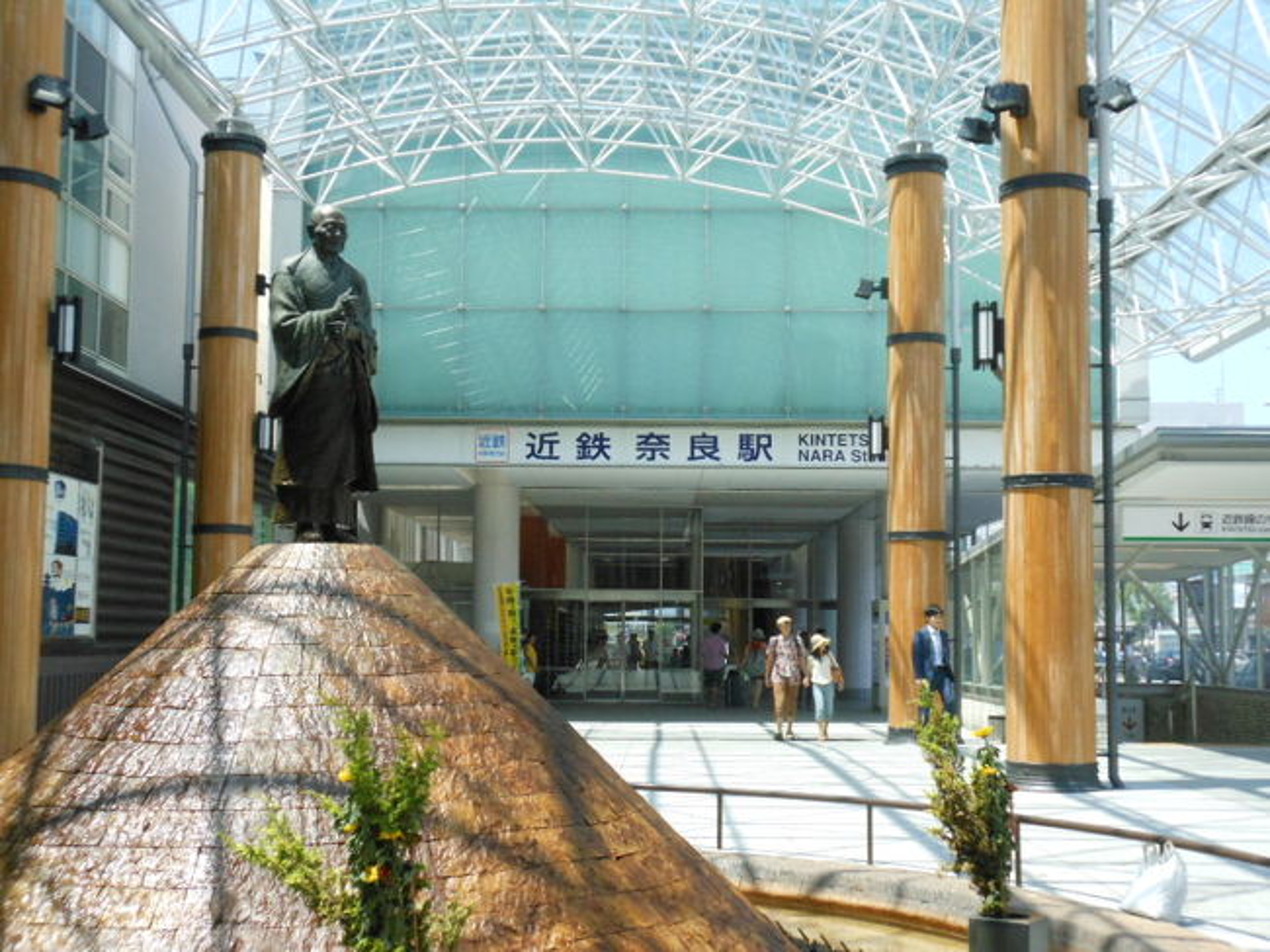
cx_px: 635
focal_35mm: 43
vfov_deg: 33.6
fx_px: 1577
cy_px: 476
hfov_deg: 43.9
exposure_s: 1/1250
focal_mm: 7.7
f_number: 3.8
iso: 400
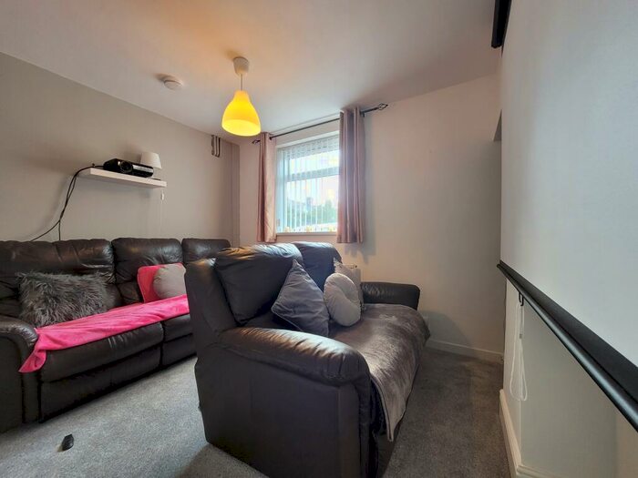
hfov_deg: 106.2
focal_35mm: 13
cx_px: 319
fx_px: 240
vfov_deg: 89.9
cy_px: 239
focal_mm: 1.74
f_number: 2.2
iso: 125
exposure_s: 1/50
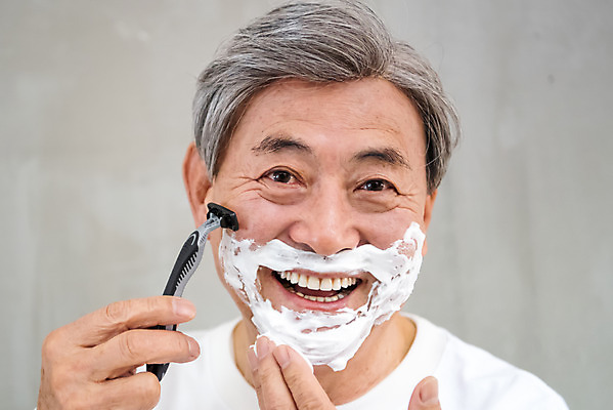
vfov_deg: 24.2
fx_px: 954
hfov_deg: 35.6
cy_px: 205
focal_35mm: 56
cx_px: 306
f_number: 2.8
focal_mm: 56
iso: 3200
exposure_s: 1/80
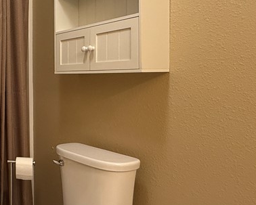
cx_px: -6
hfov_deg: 41.8
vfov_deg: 40.0
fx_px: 281
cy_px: 84
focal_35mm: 37
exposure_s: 1/120
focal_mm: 2.22
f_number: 2.2
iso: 320
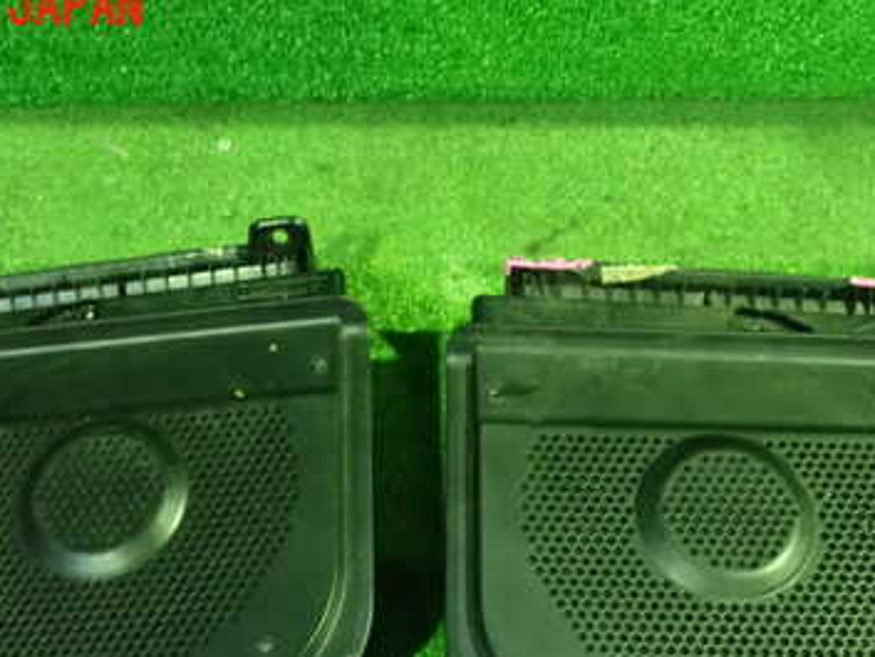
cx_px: 436
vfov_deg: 27.9
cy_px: 536
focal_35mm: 51
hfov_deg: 37.5
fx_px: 1290
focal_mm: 5.5
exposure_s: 1/30
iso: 1600
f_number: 2.3
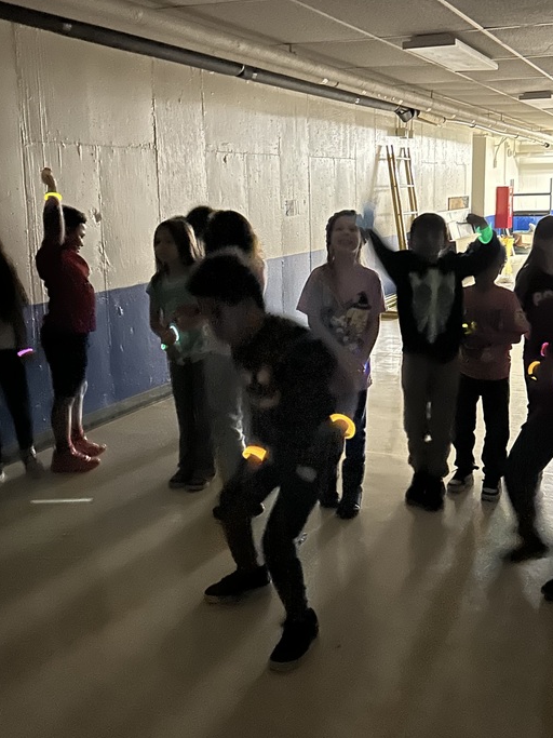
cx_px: 339
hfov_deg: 36.6
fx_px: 831
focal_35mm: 39
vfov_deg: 47.7
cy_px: 310
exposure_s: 1/20
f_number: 1.5
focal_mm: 5.7
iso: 1000
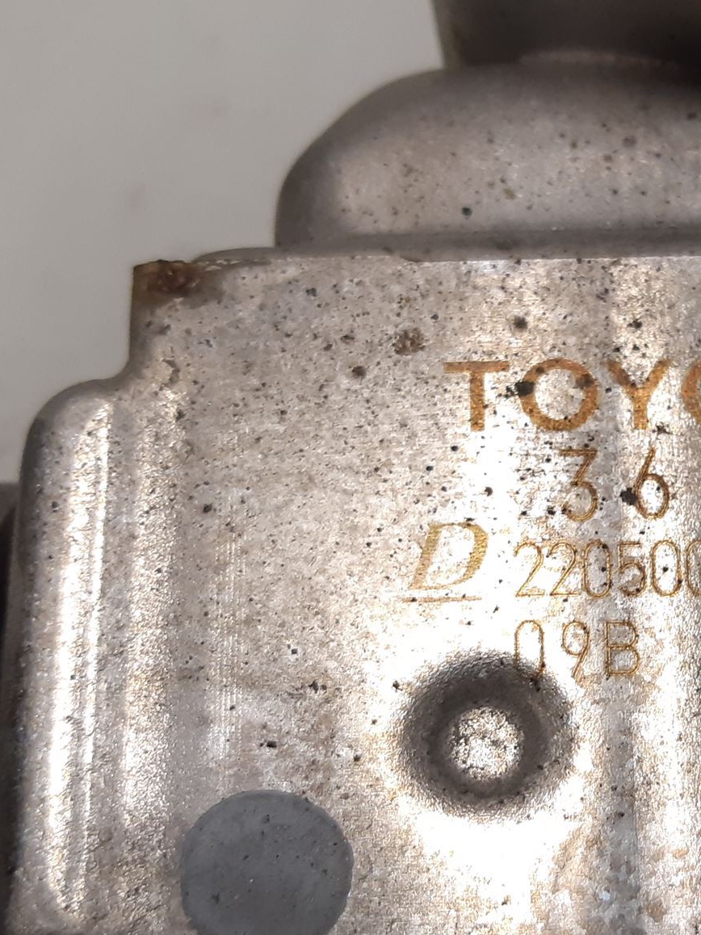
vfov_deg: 41.2
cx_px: 630
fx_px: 1243
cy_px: 530
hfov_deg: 30.2
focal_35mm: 46
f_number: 1.7
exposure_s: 1/50
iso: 125
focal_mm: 3.93
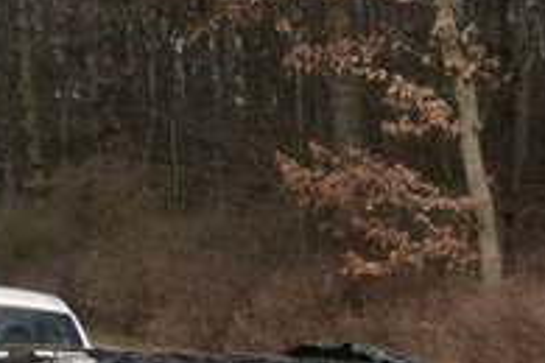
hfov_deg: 19.4
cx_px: 102
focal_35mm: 104
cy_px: 316
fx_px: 1574
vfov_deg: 13.1
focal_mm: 30
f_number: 7.1
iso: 640
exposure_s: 1/1250
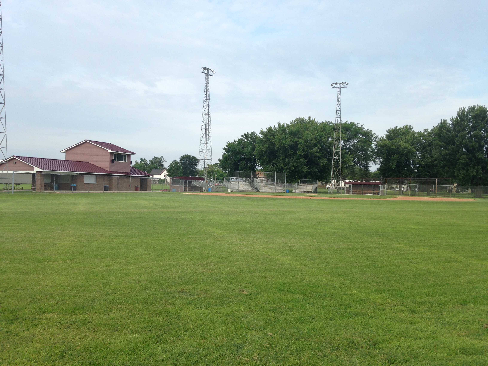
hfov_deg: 55.4
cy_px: 183
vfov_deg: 42.9
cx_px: 244
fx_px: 465
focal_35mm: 33
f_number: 2.4
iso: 50
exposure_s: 1/507
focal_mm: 4.12
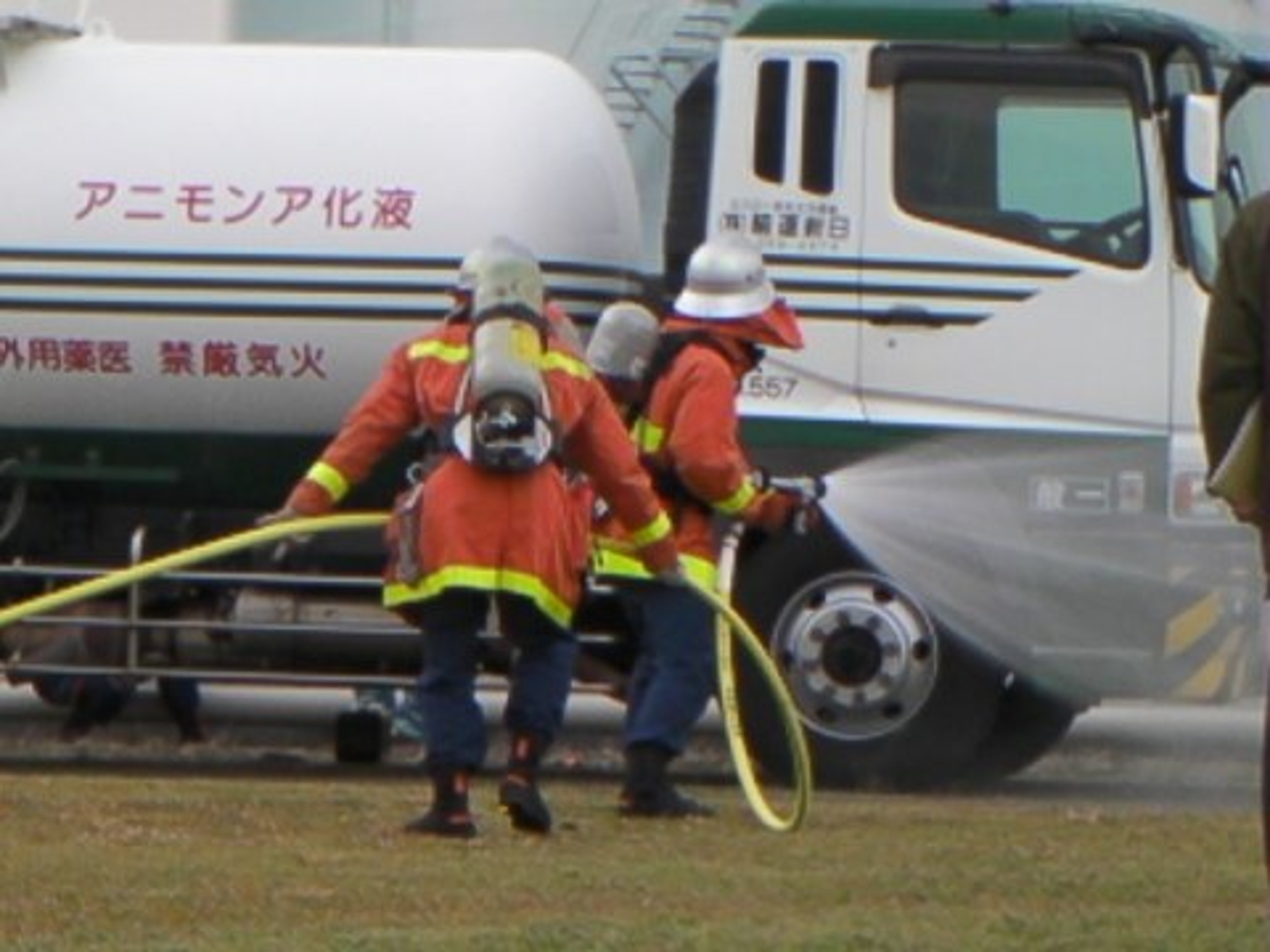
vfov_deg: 7.9
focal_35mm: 189
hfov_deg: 10.5
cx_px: 635
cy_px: 476
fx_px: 6934
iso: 50
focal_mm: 31.7
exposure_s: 1/100
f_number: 6.3
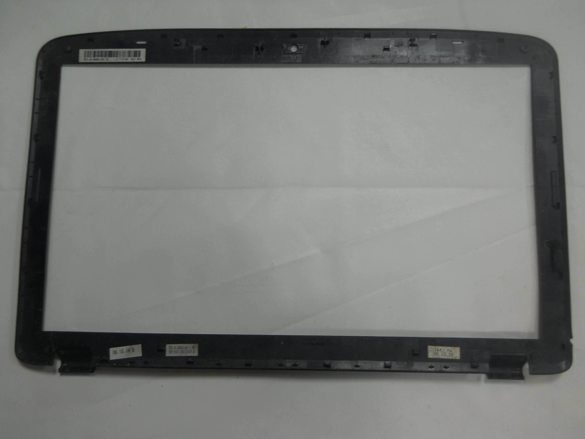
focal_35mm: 41
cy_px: 220
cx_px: 292
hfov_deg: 45.8
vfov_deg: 35.1
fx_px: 693
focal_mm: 6.72
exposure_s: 1/30
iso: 125
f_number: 3.1
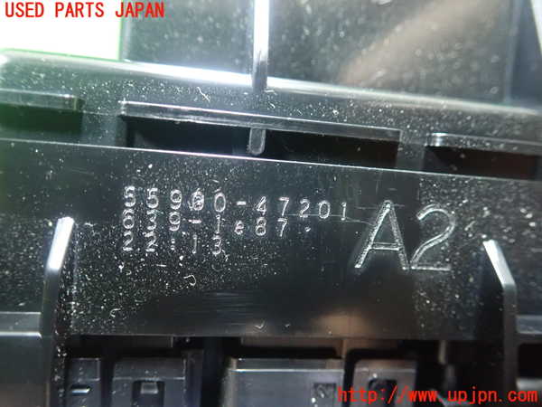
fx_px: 470
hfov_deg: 60.0
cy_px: 204
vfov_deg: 46.8
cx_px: 271
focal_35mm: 30
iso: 1600
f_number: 2.3
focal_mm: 5.5
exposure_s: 1/30
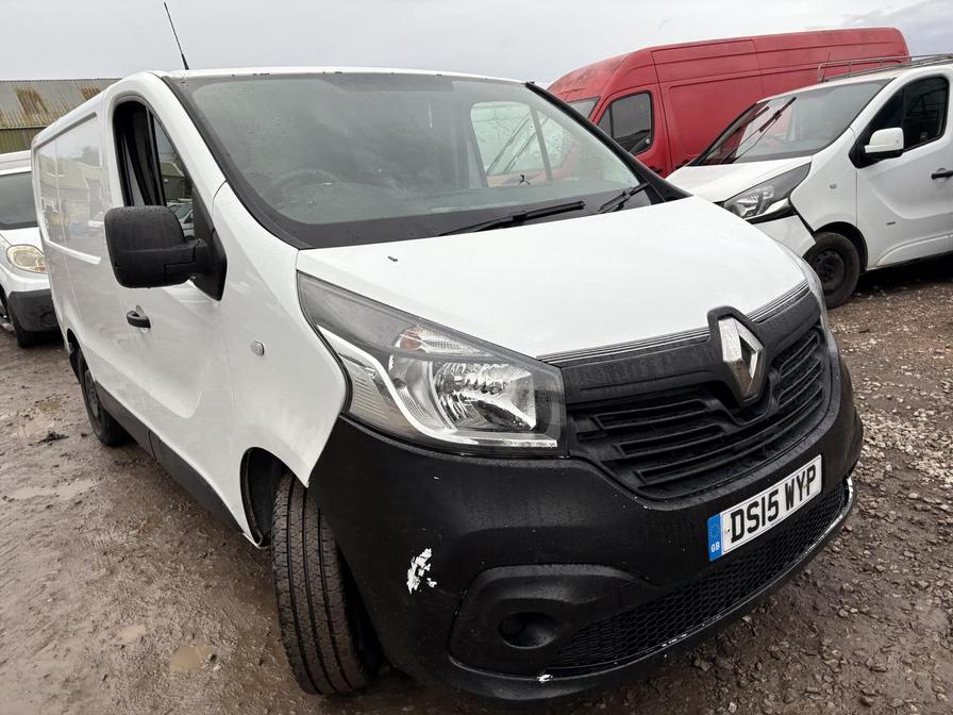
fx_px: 716
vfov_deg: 53.1
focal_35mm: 26
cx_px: 476
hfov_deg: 67.3
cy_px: 358
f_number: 1.6
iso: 50
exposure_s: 1/361
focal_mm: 5.96
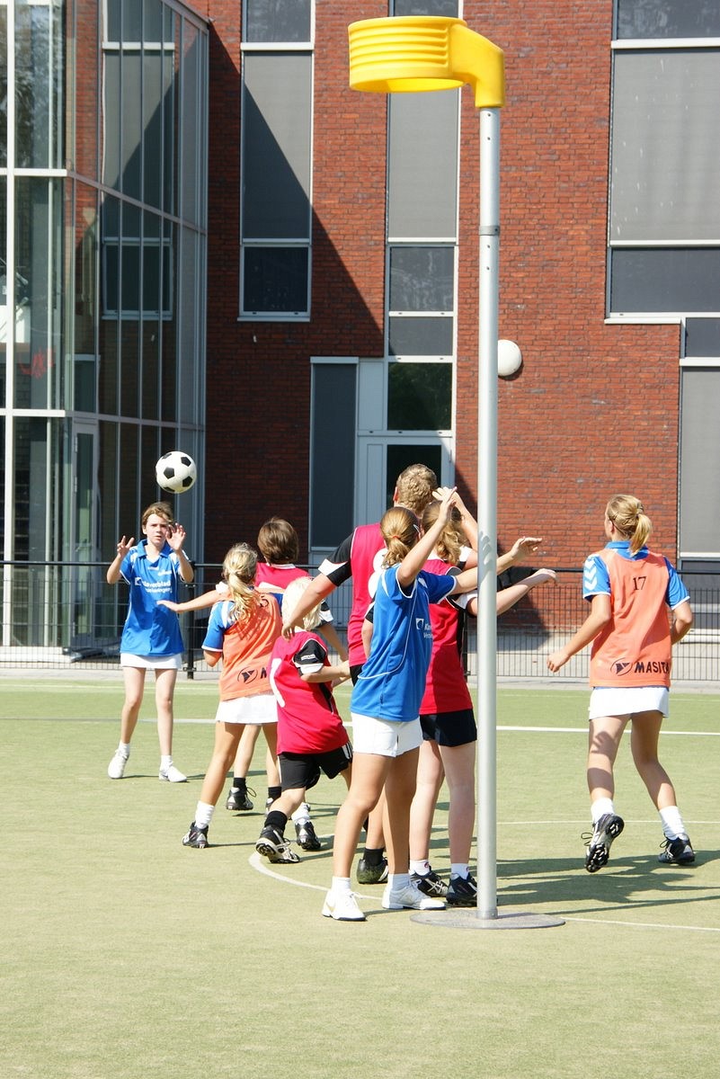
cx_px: 360
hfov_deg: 13.1
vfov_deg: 19.4
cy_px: 540
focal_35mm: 105
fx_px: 3147
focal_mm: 70
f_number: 7.1
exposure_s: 1/400
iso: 200
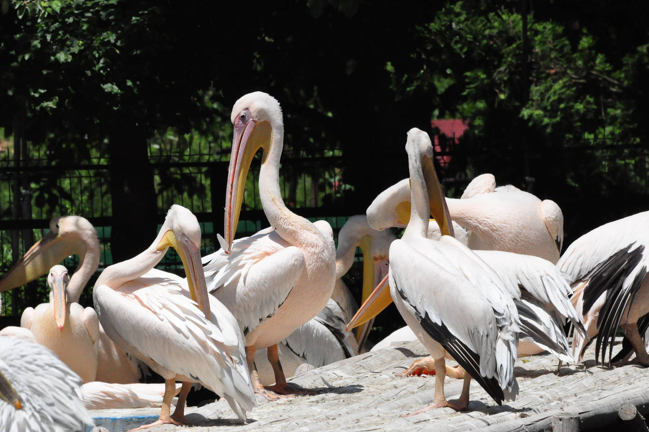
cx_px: 324
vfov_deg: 3.0
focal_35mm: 450
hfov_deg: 4.6
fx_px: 8103
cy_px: 216
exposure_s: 1/4000
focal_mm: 300
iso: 3200
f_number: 14
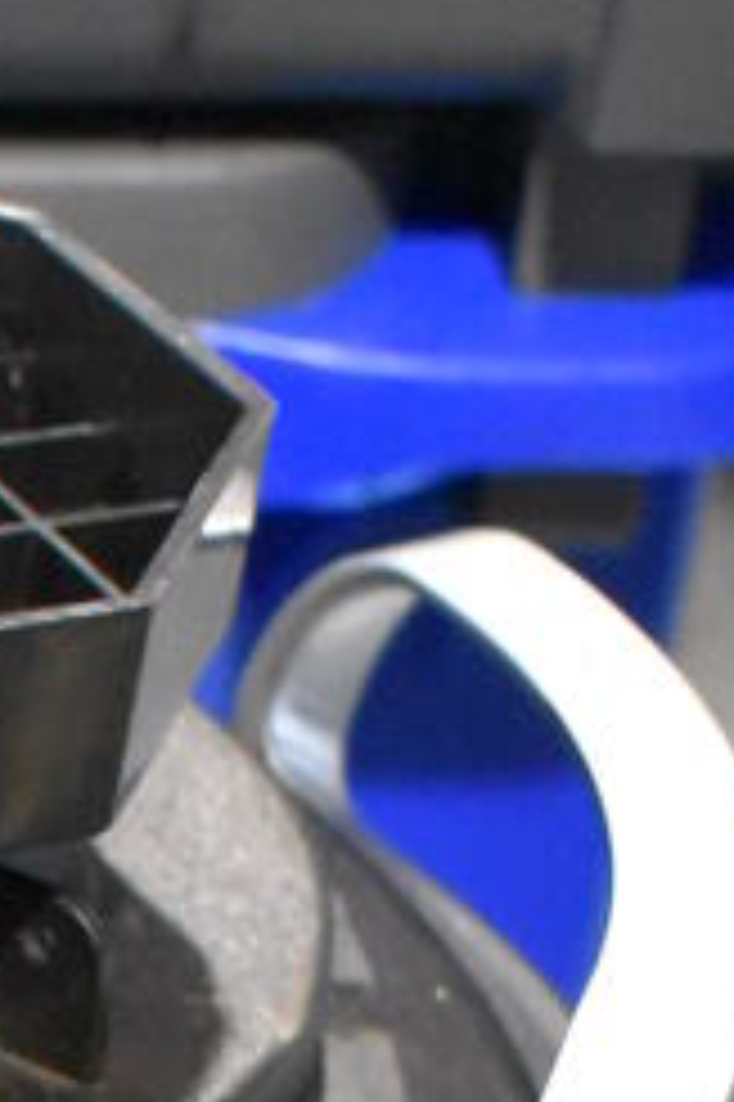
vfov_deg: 11.6
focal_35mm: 168
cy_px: 1806
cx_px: -387
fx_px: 5145
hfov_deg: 8.0
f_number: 4.2
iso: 10000
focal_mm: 30
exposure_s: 1/125
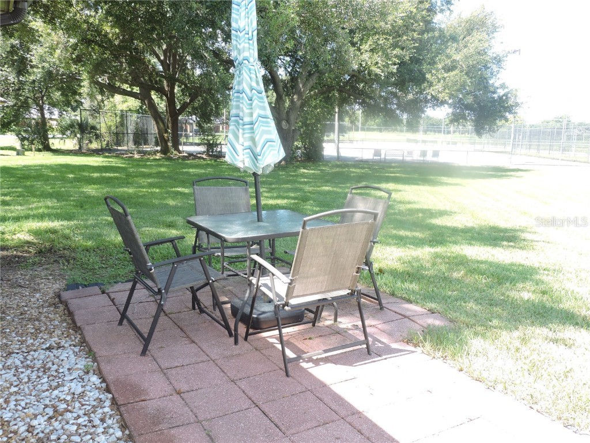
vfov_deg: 46.8
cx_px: 295
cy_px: 222
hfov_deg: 60.0
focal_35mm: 30
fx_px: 511
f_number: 3.1
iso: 100
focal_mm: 5.4
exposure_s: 1/125
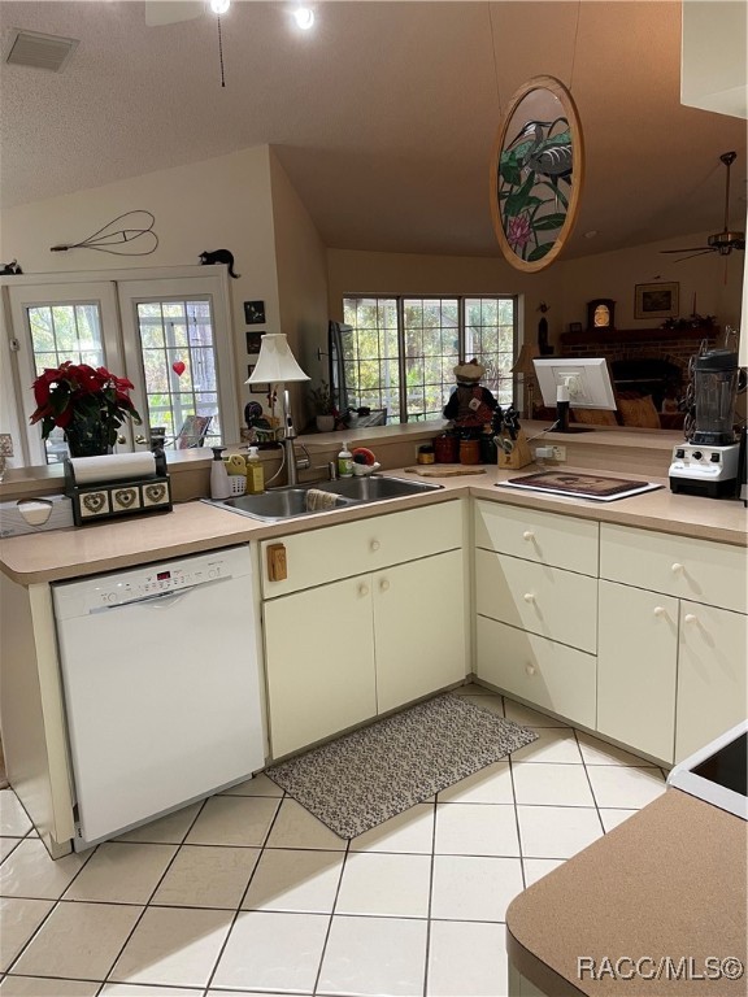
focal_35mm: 26
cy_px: 498
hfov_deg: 53.1
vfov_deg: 67.3
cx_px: 374
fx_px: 749
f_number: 1.6
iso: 125
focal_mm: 4.2
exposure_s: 1/60
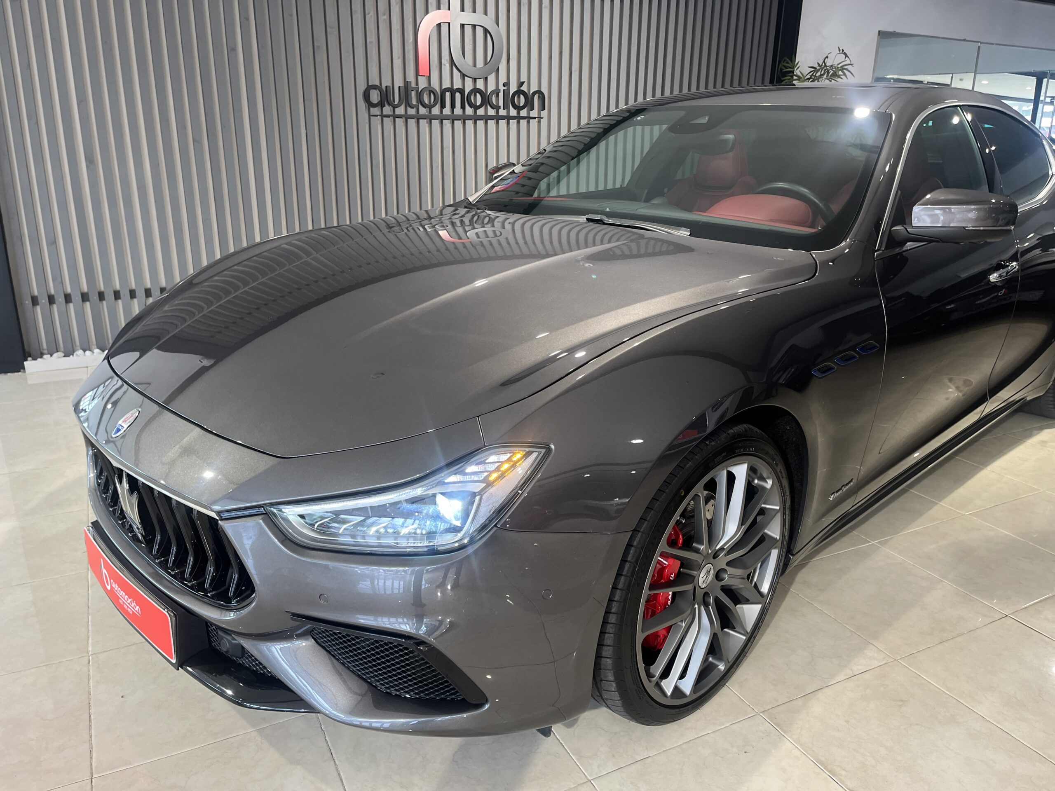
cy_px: 396
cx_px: 528
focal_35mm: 26
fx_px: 792
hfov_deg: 67.3
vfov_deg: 53.1
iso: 100
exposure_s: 1/83
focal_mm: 5.1
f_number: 1.6
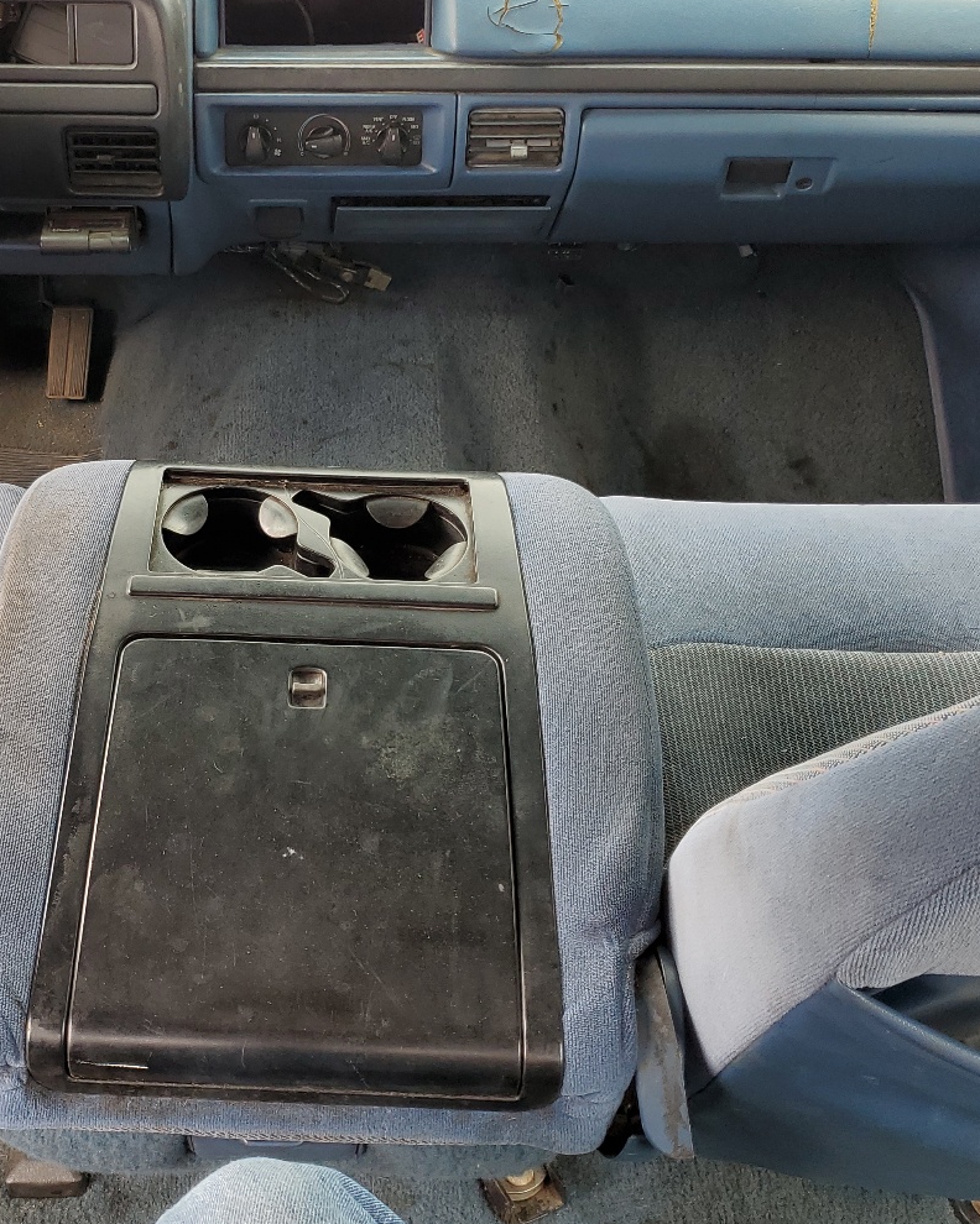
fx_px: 1486
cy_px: 513
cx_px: 275
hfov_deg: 35.9
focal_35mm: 41
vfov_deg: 44.6
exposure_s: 1/145
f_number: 1.5
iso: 50
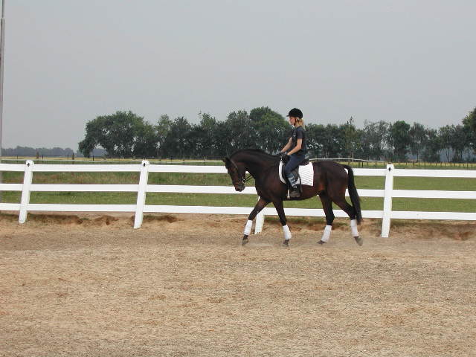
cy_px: 178
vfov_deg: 37.7
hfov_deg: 49.0
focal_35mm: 38
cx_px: 238
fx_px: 523
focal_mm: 24
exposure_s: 1/293
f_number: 4.9
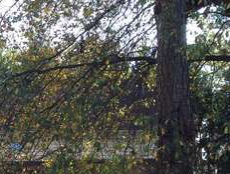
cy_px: 156
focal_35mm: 121
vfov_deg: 12.2
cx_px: -36
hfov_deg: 15.7
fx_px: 805
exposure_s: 1/120
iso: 64
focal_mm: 4.28
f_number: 2.4
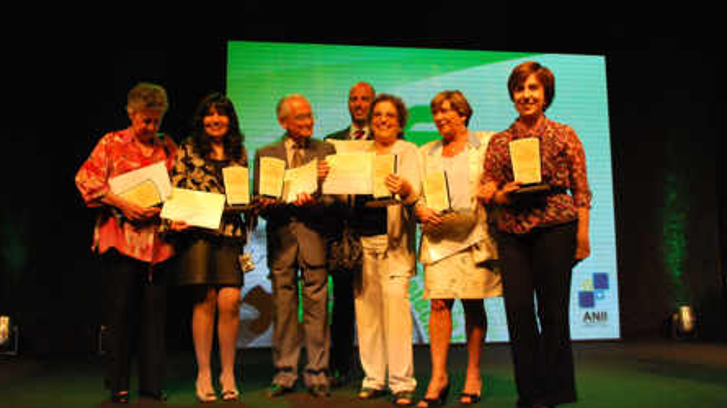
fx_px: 732
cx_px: 363
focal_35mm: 38
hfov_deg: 52.8
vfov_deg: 31.1
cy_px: 178
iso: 1100
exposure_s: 1/60
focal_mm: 24
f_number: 4.2
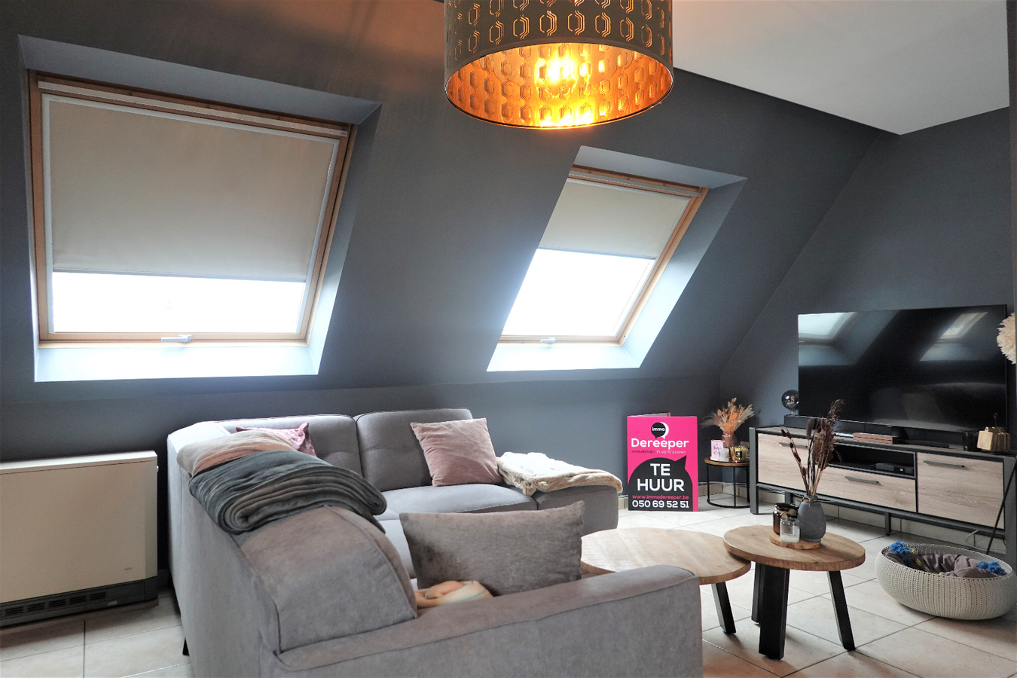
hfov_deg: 73.7
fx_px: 678
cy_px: 339
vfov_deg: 53.1
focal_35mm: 24
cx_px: 508
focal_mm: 9
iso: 400
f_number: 2.8
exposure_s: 1/30
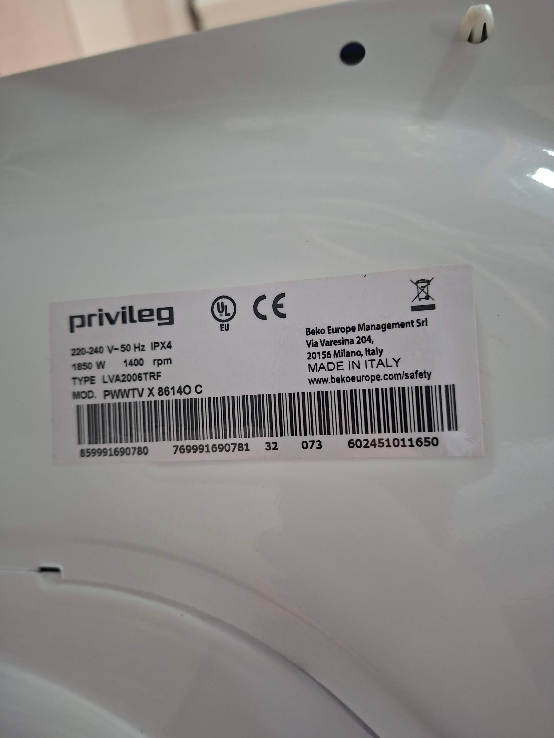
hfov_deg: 58.9
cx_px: 277
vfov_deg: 73.9
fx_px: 491
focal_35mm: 23
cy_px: 369
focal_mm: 5.54
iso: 320
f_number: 1.8
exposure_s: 1/25
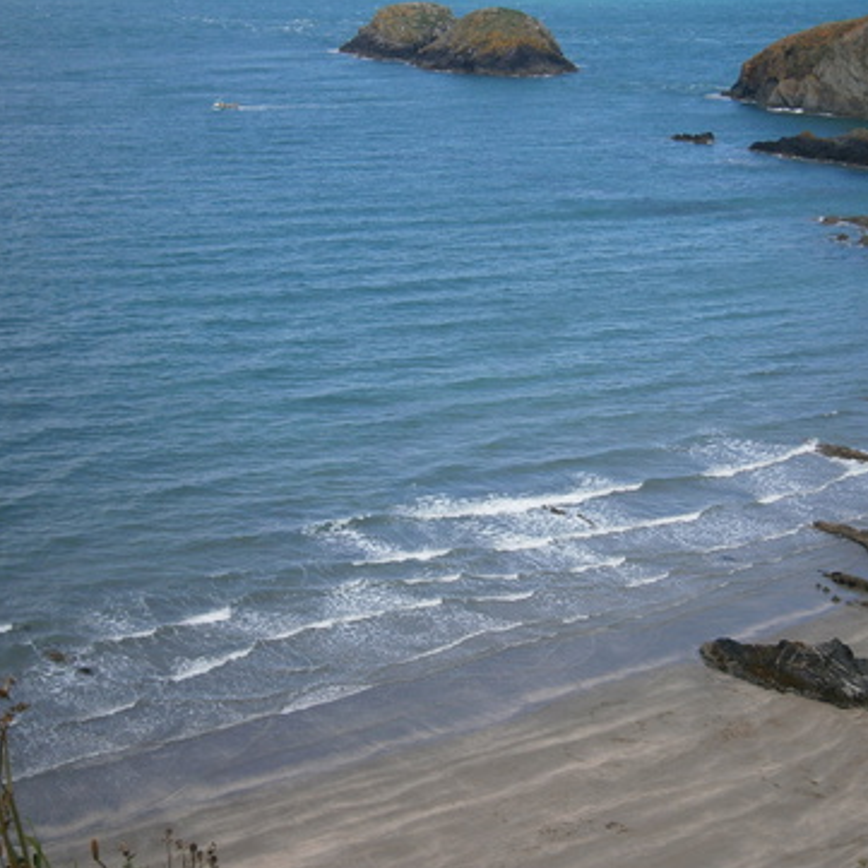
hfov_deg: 29.0
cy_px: 414
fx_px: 1674
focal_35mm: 59
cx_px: 512
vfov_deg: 29.1
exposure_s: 1/640
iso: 80
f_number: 3.4
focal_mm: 8.3
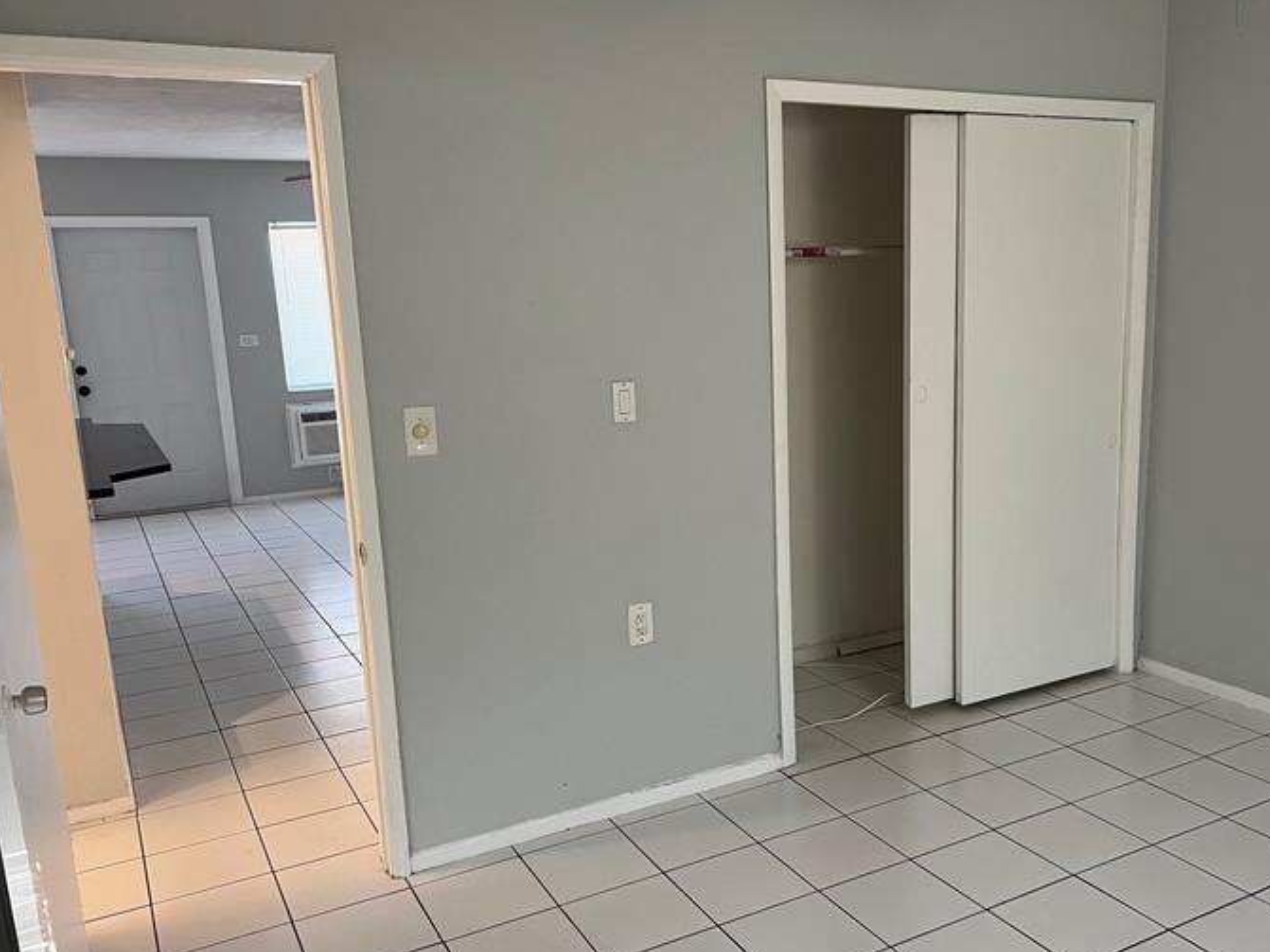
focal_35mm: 31
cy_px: 502
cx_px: 721
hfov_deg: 58.1
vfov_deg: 45.4
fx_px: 1137
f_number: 1.5
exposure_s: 1/60
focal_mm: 5.7
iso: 100
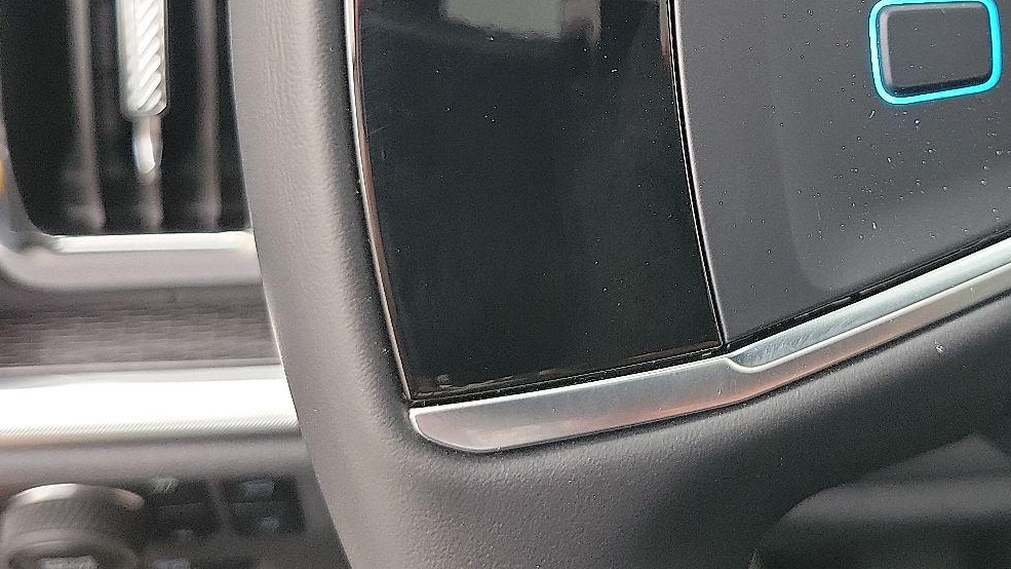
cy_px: 54
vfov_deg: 25.2
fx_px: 1233
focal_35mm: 46
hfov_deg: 43.2
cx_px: 756
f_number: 1.8
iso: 122
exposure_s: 1/59.2
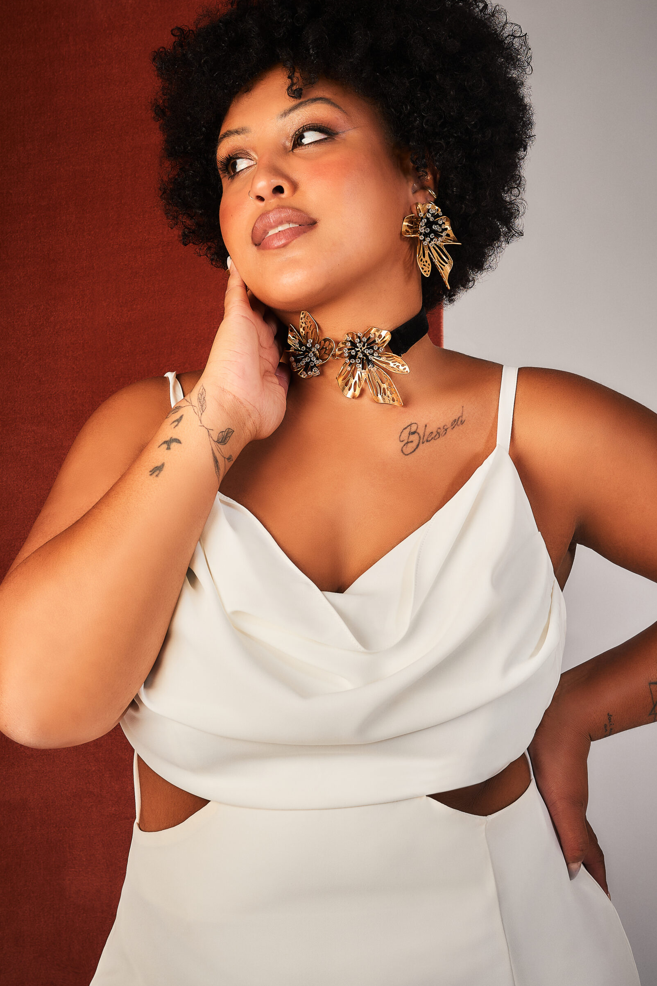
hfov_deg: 20.6
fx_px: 1806
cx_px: 327
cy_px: 473
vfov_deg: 30.5
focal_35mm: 66
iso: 160
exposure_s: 1/200
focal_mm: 41.6
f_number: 8
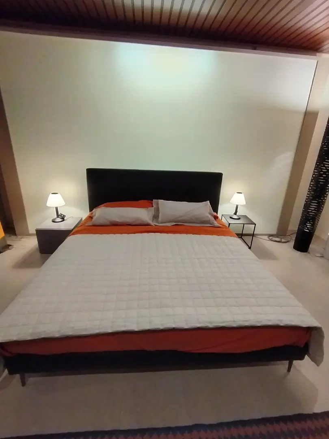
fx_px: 215
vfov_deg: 91.0
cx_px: 164
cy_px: 220
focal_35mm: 17
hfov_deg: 74.7
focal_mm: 1.42
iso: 271
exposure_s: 1/33.3
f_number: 2.2
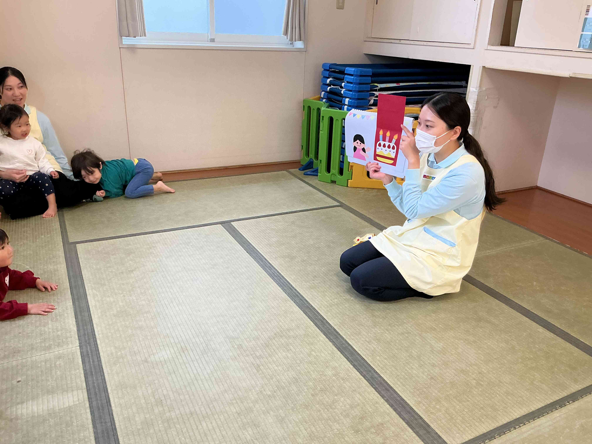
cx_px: 296
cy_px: 222
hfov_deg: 61.7
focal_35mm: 29
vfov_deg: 48.2
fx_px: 496
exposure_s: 1/60
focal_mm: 3
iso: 80
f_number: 1.8
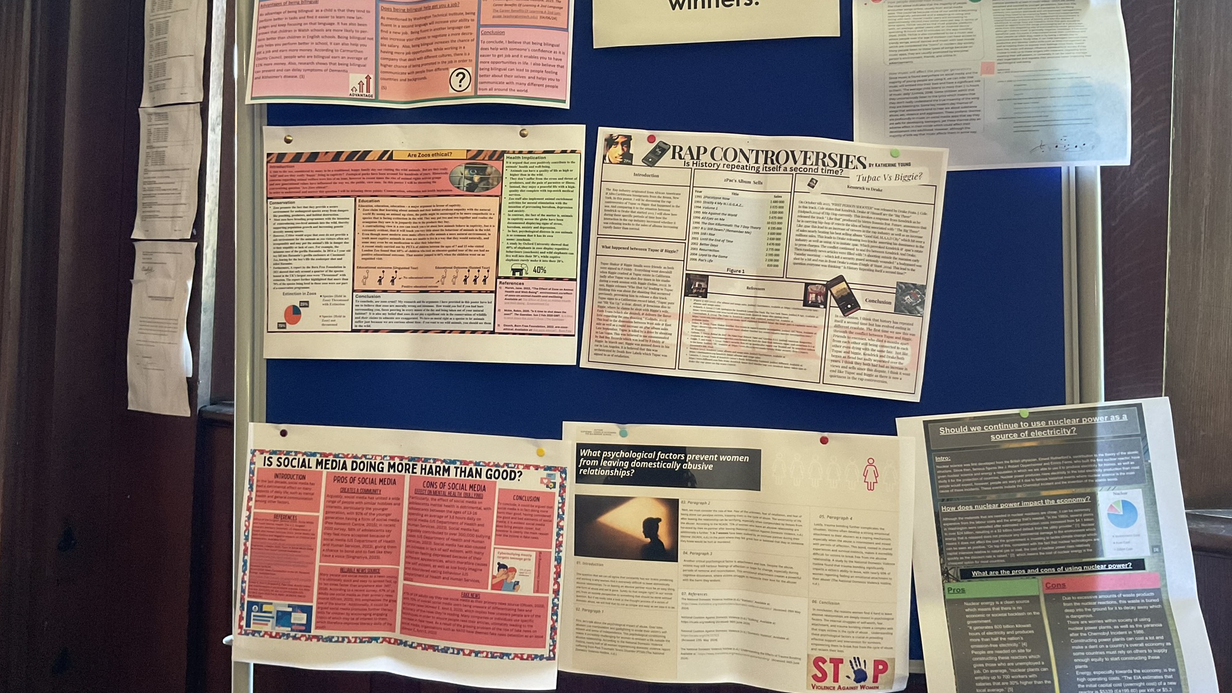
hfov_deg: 61.0
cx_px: 621
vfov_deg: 36.6
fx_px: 1045
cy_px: 294
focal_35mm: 32
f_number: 1.8
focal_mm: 3
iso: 250
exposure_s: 1/60
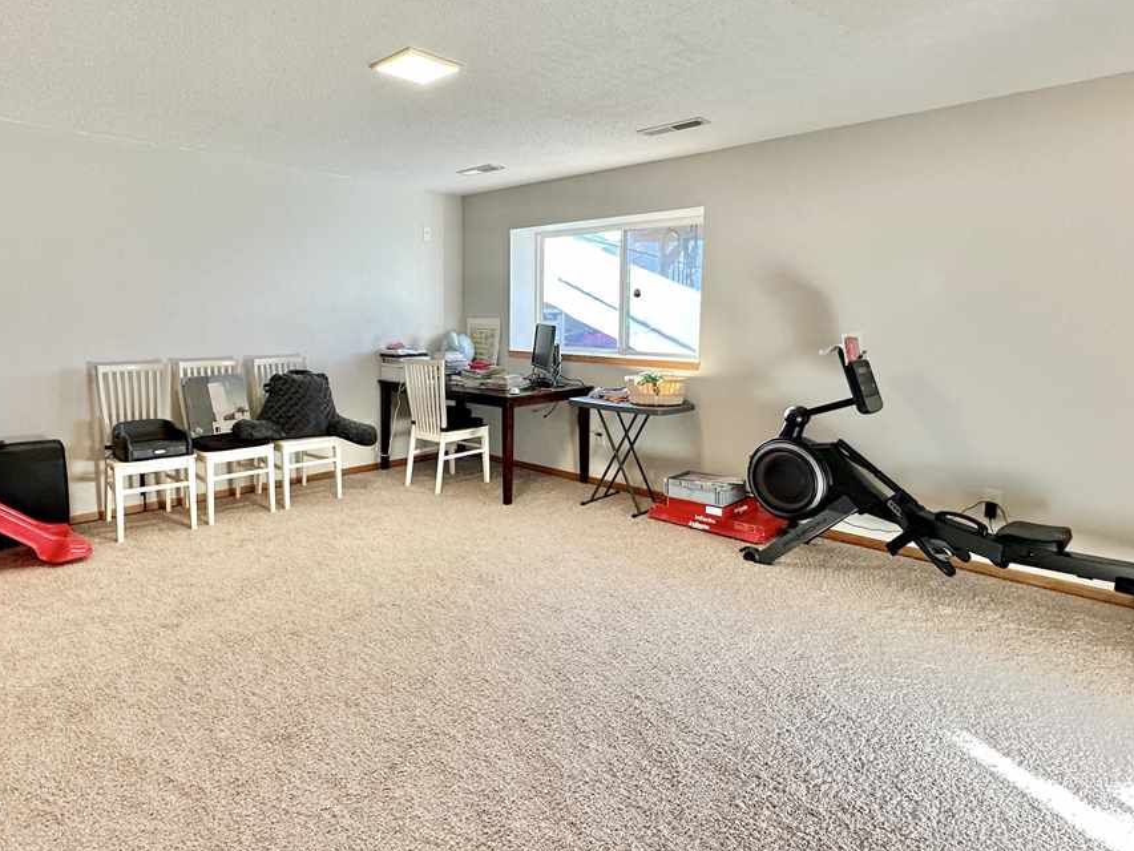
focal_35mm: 21
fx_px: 688
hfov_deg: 78.7
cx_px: 499
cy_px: 376
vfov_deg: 63.3
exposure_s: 1/120
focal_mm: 2.22
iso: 160
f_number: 2.2
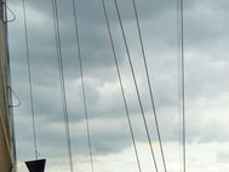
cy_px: 154
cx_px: 109
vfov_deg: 26.6
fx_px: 351
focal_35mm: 53
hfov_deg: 36.1
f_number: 4
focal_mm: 4.1
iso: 125
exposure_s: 1/160
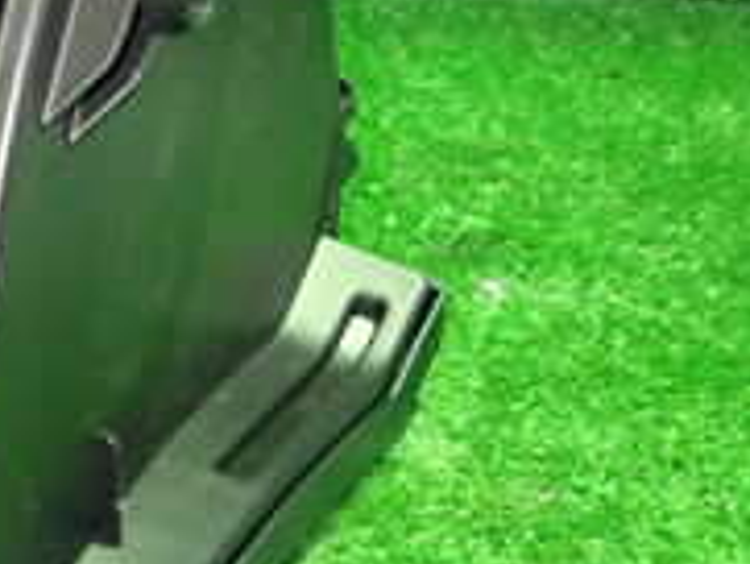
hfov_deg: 19.5
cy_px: 348
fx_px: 1799
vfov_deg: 17.8
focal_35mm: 83
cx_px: -472
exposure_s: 1/20
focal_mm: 4.5
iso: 800
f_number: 2
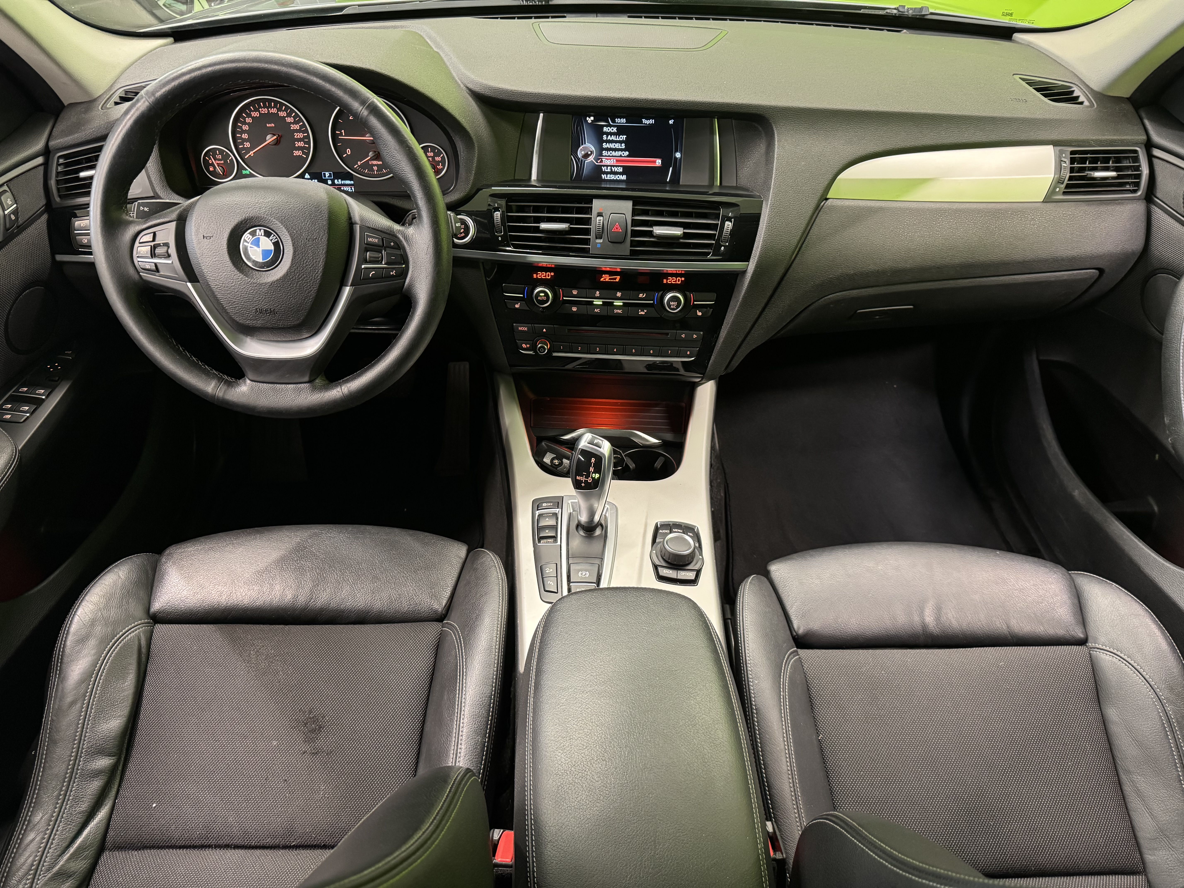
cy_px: 444
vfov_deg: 56.8
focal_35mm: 24
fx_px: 821
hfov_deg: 71.6
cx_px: 592
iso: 640
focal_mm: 6.76
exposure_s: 1/33
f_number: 1.78
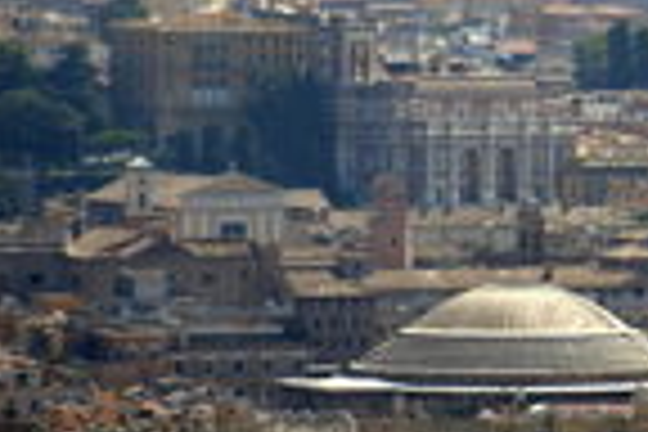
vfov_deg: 1.9
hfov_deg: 2.8
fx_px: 13085
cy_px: 151
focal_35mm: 727
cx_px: 860
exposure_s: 1/1250
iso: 100
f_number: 6
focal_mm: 175
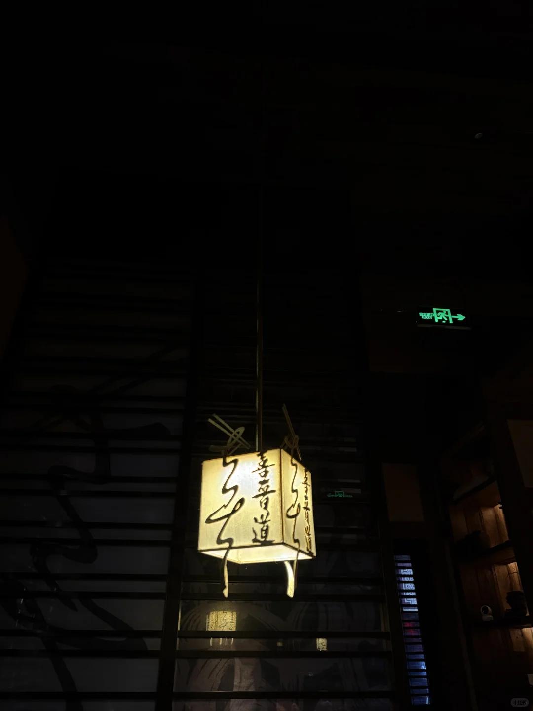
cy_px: 356
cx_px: 266
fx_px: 493
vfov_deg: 71.6
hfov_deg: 56.8
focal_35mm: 24
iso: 320
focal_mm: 6.76
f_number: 1.78
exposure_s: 1/50
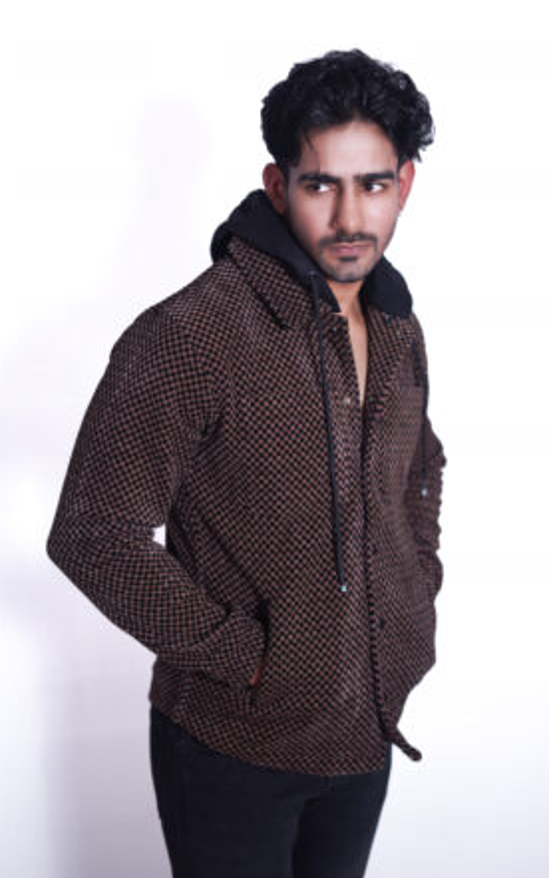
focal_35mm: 52
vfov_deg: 38.9
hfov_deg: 24.9
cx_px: 284
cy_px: 442
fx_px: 1244
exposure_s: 1/125
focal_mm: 50
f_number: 1.8
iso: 100
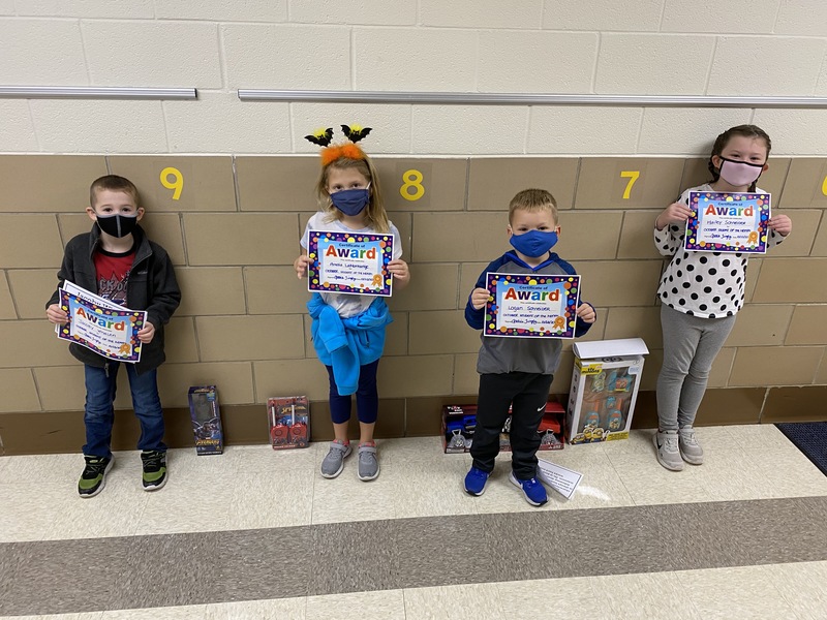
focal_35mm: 26
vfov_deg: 53.1
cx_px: 414
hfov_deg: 67.3
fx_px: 621
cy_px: 310
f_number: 1.8
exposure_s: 1/60
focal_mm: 4.25
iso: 100
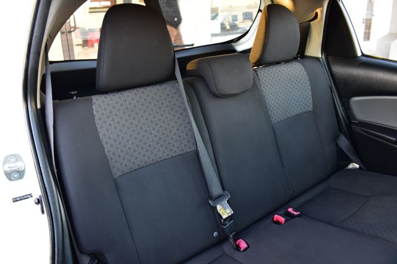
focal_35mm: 28
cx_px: 194
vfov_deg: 46.4
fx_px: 309
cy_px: 130
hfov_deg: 65.5
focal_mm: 18
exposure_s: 1/15
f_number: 6.3
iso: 500
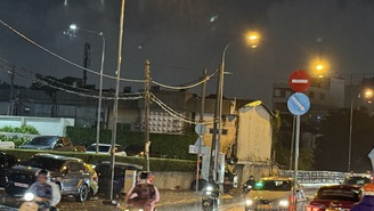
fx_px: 1012
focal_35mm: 102
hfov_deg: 20.9
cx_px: 186
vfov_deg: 11.9
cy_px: 112
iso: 500
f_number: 1.78
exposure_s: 1/25
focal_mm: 6.76
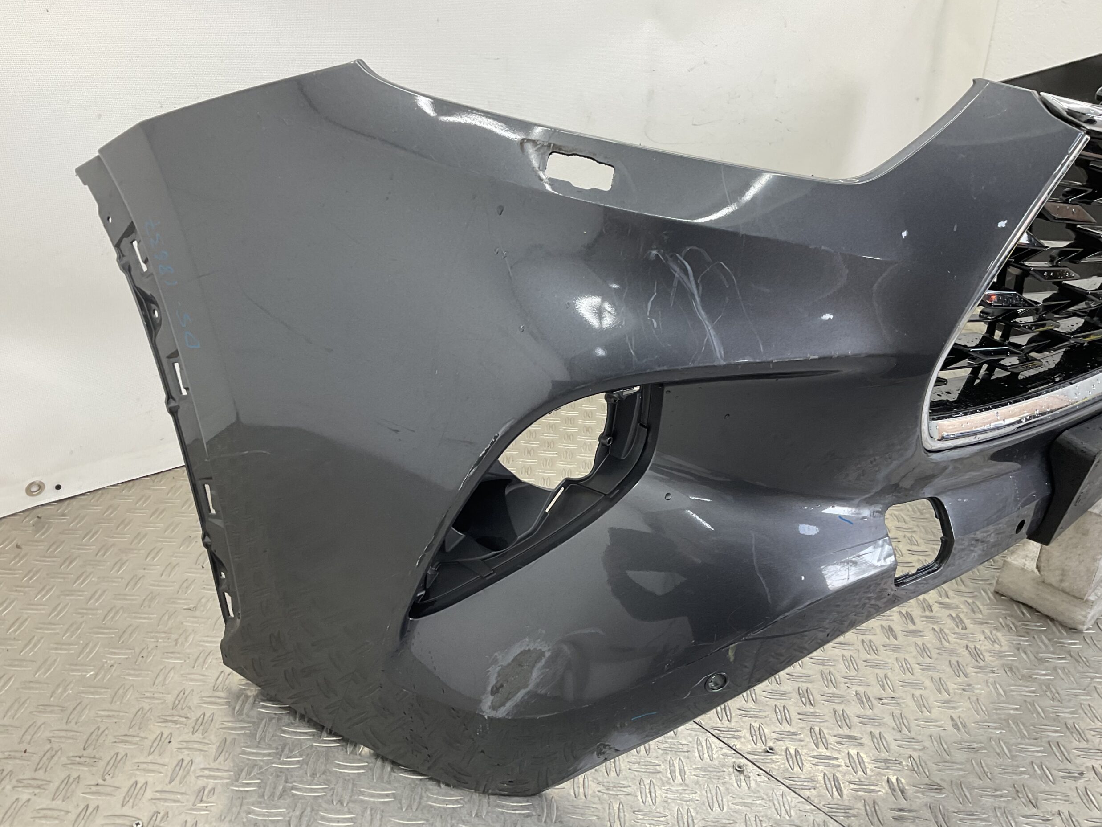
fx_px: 955
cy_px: 424
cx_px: 541
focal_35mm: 30
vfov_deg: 46.8
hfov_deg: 60.0
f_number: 1.8
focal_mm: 3
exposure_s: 1/120
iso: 40
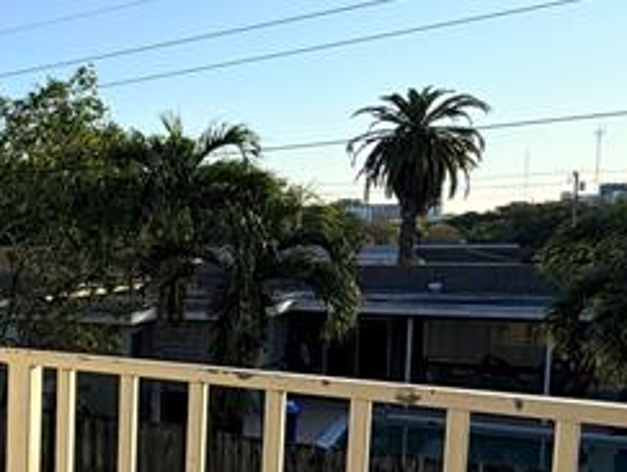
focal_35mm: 46
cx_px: -108
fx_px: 834
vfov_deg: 31.3
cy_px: 320
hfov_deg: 34.0
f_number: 2.2
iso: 32
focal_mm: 2.22
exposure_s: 1/770
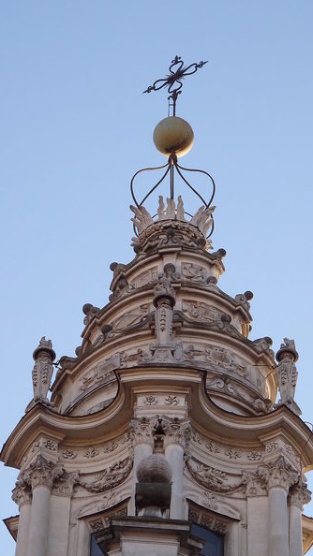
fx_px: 2273
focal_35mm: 154
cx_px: 170
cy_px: 279
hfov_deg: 7.9
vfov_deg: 14.0
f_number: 5.4
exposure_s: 1/200
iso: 160
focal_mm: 25.1
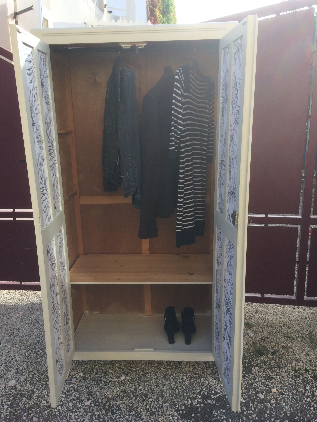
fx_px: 354
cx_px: 158
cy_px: 211
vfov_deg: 61.7
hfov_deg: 48.2
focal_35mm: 29
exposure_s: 1/456
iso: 32
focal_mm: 4.15
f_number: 2.2
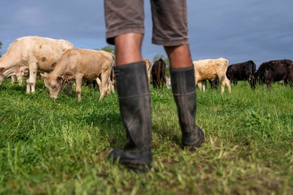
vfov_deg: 31.1
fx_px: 350
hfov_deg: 45.4
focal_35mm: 43
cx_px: 151
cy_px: 77
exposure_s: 1/3200
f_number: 2.8
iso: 100
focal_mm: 35
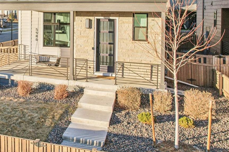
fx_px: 261
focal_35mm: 41
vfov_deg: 31.8
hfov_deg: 43.5
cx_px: 25
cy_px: 32
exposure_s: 1/250
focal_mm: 8.4
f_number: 2.8
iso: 100
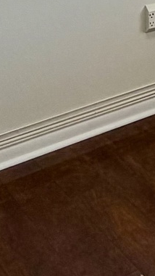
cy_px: -125
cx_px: 442
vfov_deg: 22.4
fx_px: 585
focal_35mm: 80
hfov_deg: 10.9
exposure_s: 1/120
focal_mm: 2.22
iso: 80
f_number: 2.2
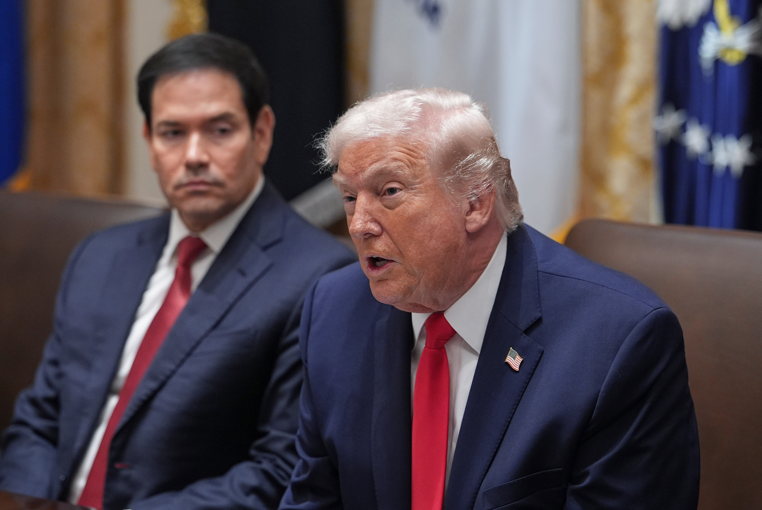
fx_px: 3305
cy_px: 255
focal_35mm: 156
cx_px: 381
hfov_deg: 13.2
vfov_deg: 8.8
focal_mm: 104
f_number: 2.2
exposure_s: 1/320
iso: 2000
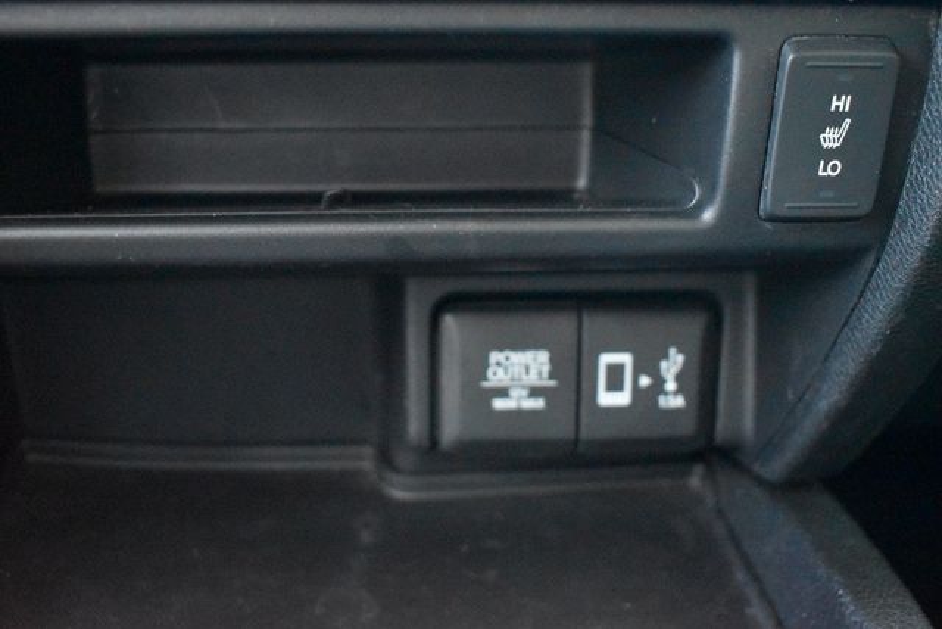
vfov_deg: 34.2
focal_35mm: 39
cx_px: 471
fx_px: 1021
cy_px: 314
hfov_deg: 49.5
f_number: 4
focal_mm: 26
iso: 11400
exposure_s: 1/125
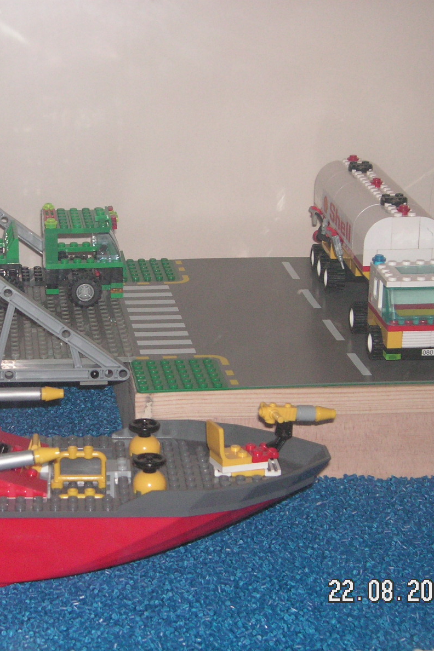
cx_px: 95
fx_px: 1393
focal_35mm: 77
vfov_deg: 26.3
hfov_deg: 17.6
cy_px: 326
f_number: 3.7
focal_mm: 9.1
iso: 160
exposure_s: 1/60
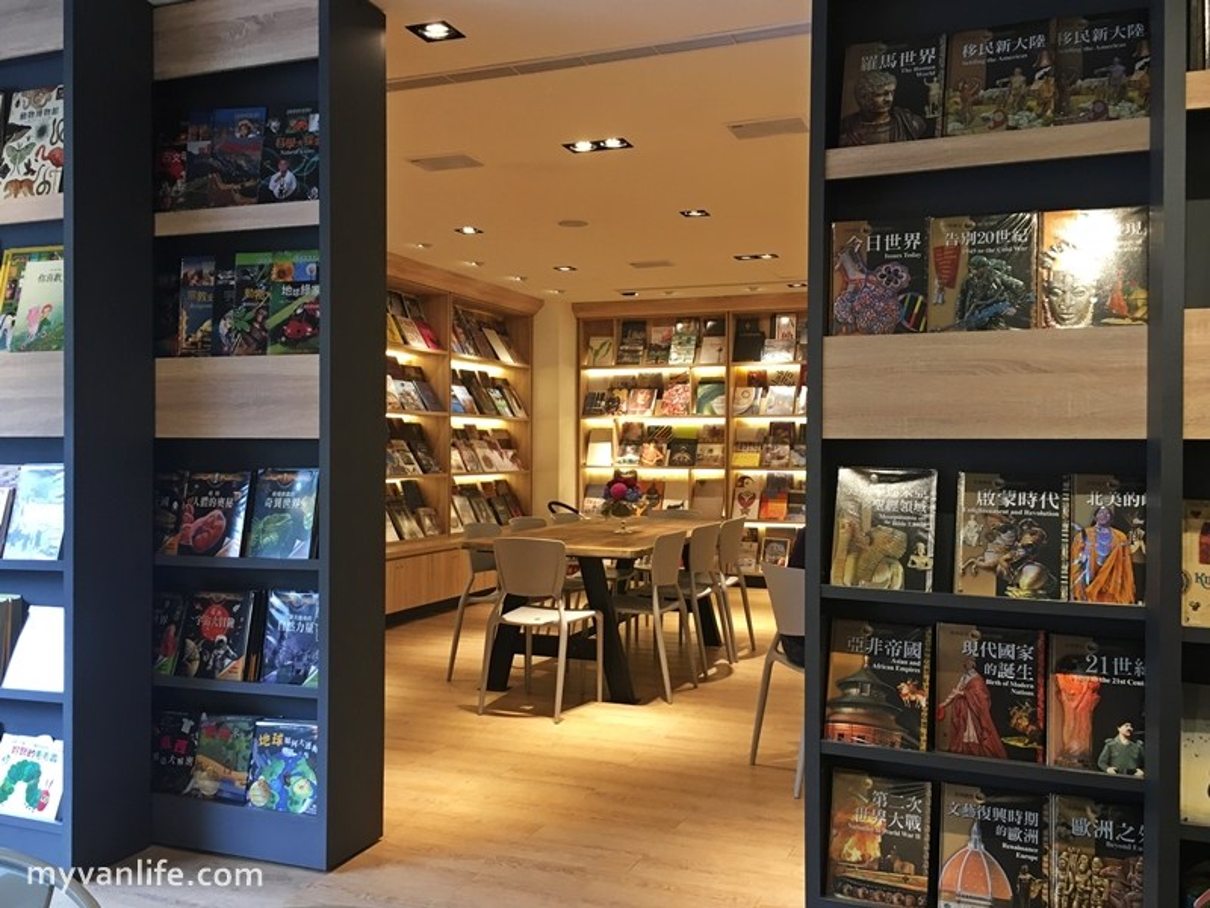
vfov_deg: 48.2
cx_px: 605
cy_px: 454
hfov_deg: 61.7
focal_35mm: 29
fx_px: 1014
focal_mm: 4.15
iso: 80
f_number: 2.2
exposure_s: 1/30
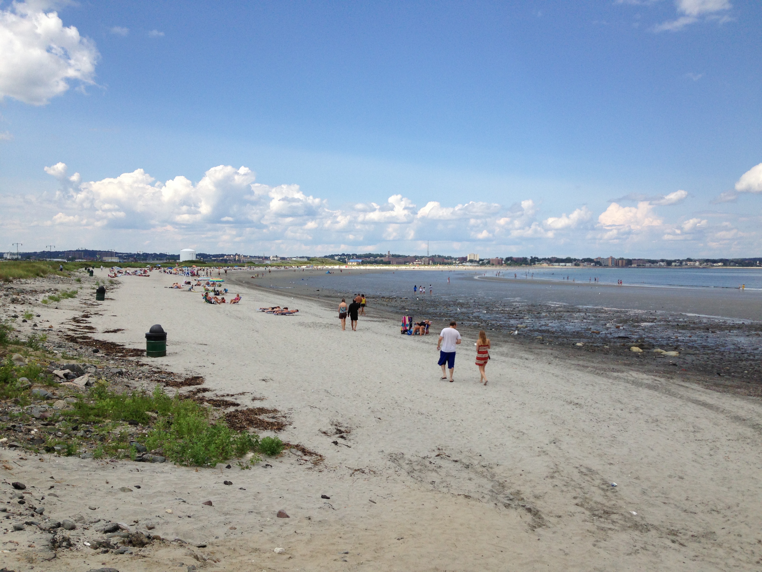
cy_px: 286
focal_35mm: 33
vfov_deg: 42.9
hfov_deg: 55.4
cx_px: 381
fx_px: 726
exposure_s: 1/2169
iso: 50
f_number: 2.4
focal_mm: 4.13
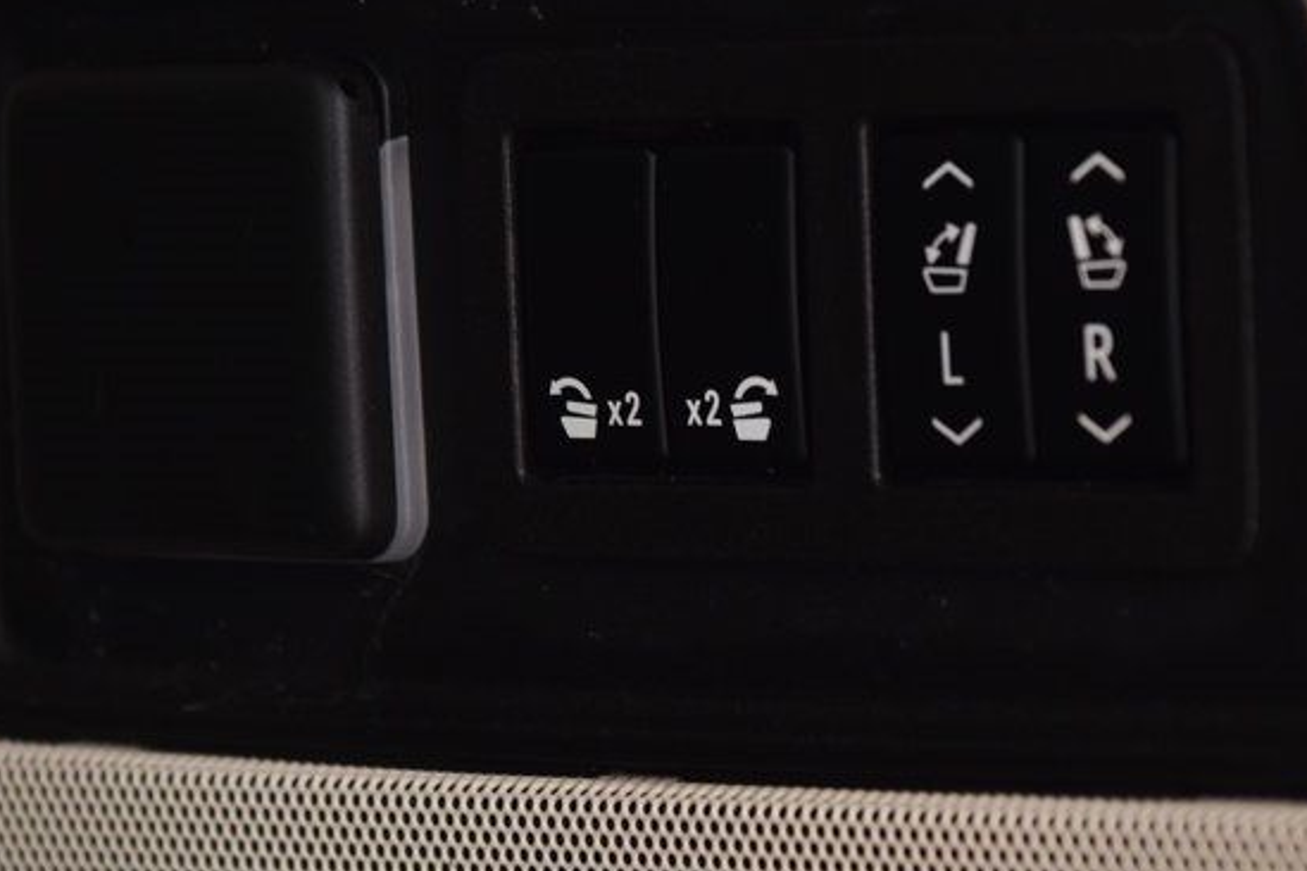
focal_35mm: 196
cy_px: 327
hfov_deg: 10.5
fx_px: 7115
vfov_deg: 7.0
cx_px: 748
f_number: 4
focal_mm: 70
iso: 1600
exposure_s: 1/30
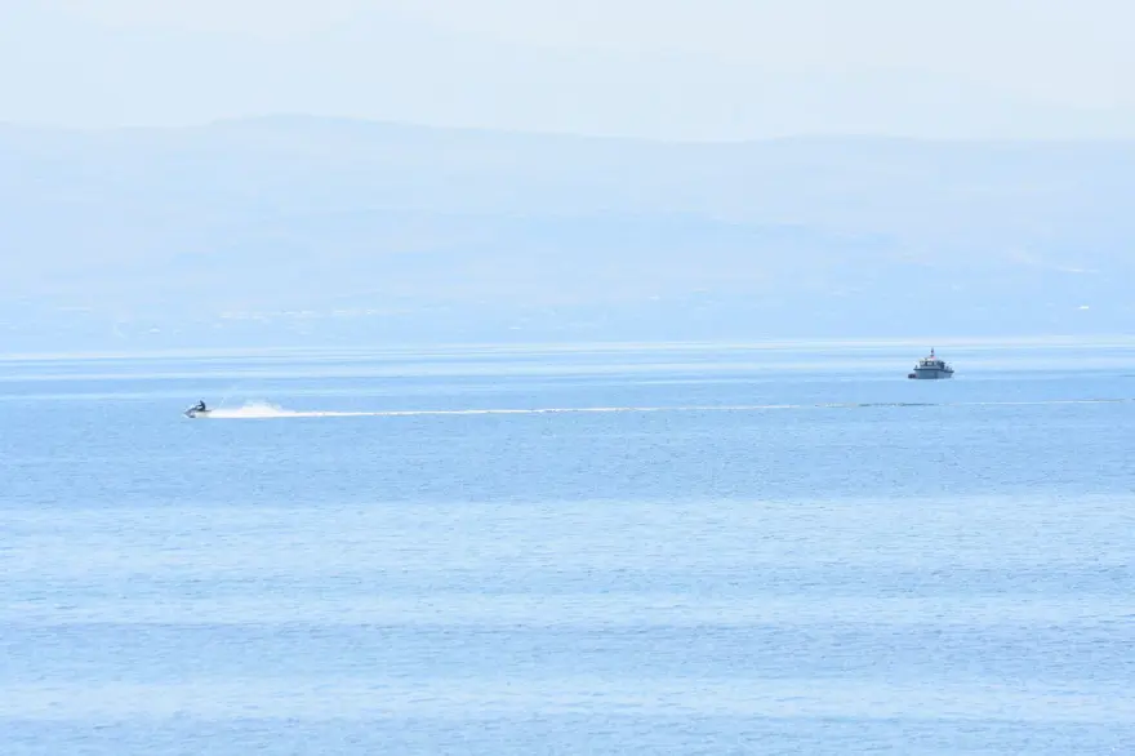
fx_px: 9454
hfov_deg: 6.9
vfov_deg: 4.6
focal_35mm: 300
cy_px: 378
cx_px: 568
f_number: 8
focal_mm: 200
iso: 250
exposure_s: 1/1000
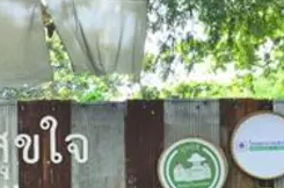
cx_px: -42
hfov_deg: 9.5
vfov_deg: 6.3
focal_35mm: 215
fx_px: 1689
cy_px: 229
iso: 250
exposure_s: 1/160
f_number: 5.6
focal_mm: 45
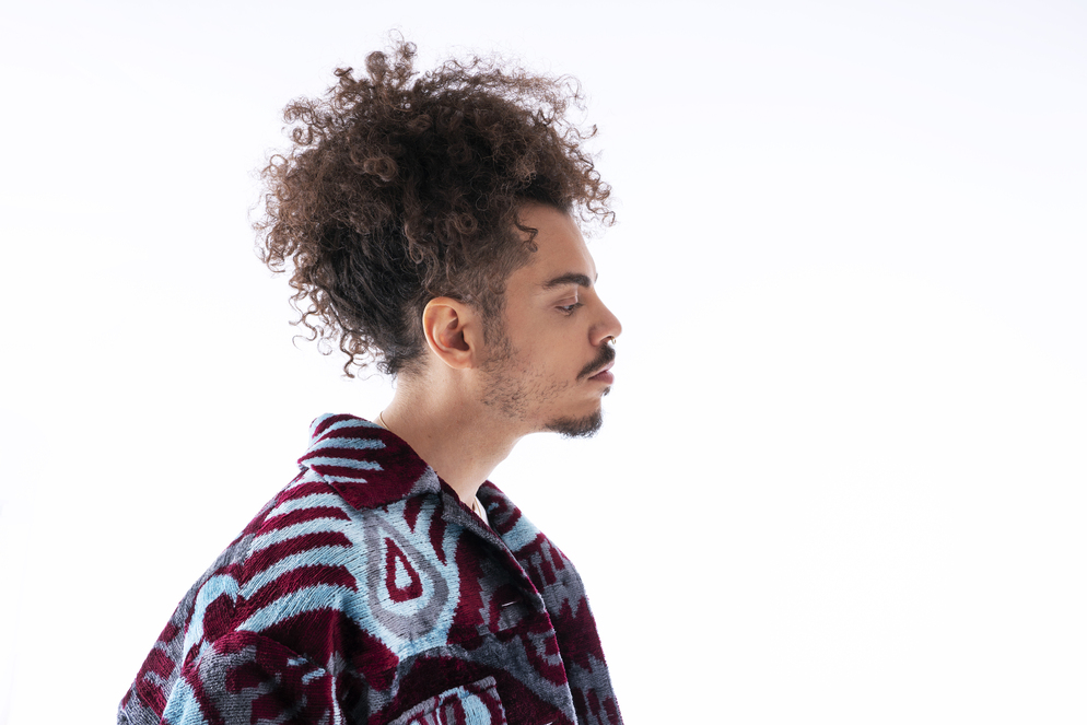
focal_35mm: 28
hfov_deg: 65.5
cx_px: 544
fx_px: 846
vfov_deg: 46.4
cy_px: 362
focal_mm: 28
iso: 100
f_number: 8
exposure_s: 1/125
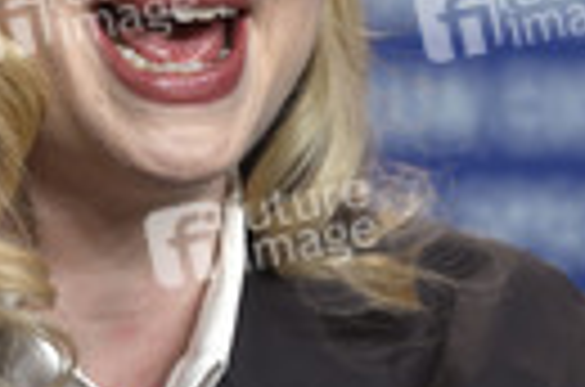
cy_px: 122
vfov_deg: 2.9
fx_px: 7603
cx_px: 142
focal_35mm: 469
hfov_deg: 4.4
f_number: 4
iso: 1600
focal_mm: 135
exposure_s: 1/320
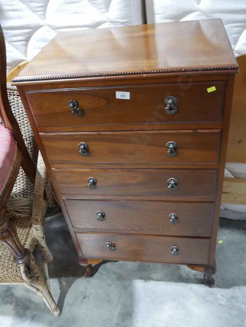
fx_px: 303
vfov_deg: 56.8
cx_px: 123
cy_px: 164
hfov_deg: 44.2
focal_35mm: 32
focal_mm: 16
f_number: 4
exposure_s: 1/60
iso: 1250
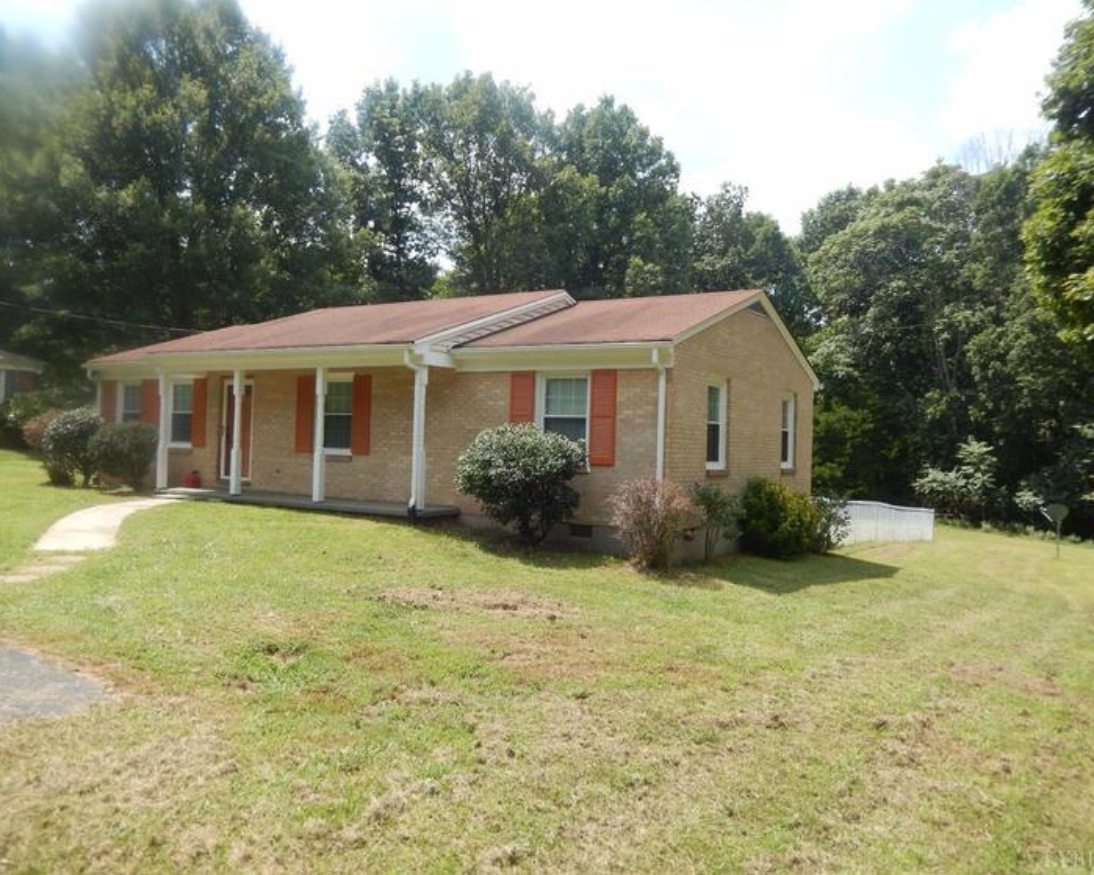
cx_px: 507
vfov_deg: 53.2
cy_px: 423
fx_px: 874
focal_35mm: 27
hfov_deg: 64.0
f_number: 3.4
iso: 125
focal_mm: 4.5
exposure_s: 1/640
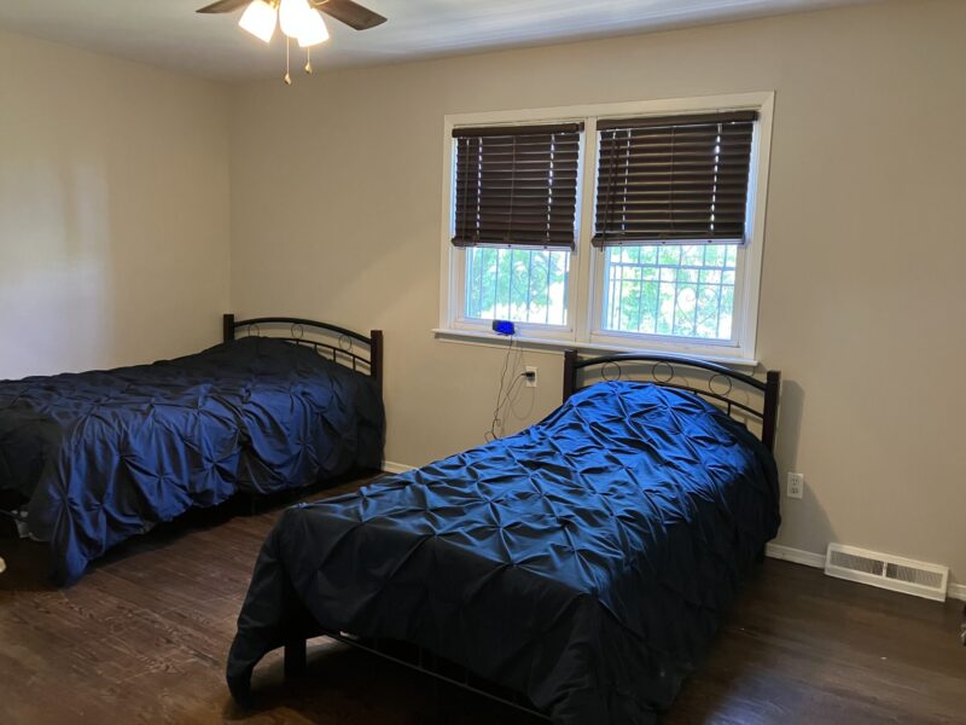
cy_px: 362
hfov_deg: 63.4
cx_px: 483
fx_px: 781
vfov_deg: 49.7
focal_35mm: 28
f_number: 1.8
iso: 400
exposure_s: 1/40
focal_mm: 3.99
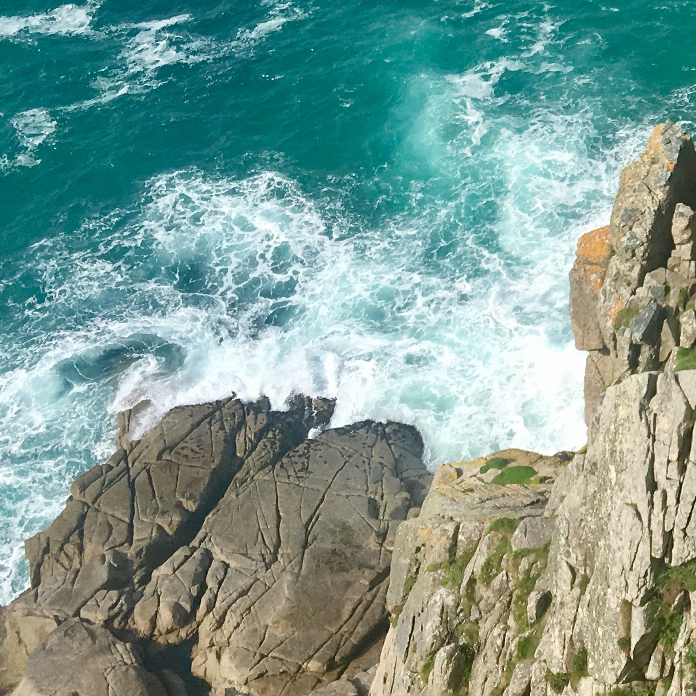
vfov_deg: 22.9
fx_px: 1683
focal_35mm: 74
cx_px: 983
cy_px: 111
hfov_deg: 20.6
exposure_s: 1/1637
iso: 25
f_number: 2.2
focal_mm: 4.15
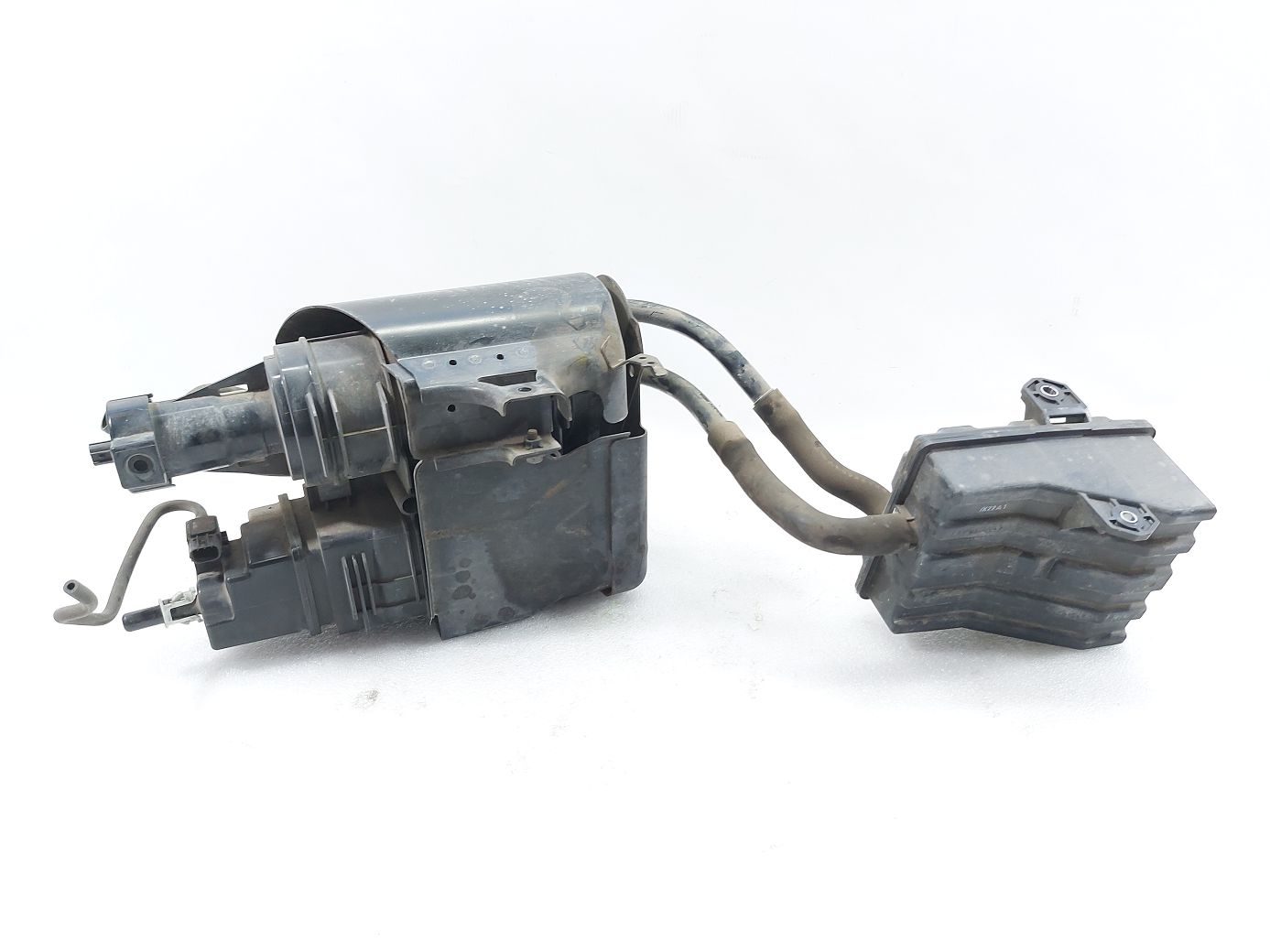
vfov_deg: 56.8
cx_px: 635
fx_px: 880
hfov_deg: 71.6
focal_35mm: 24
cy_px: 476
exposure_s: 1/50
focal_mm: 5.23
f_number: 1.8
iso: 125
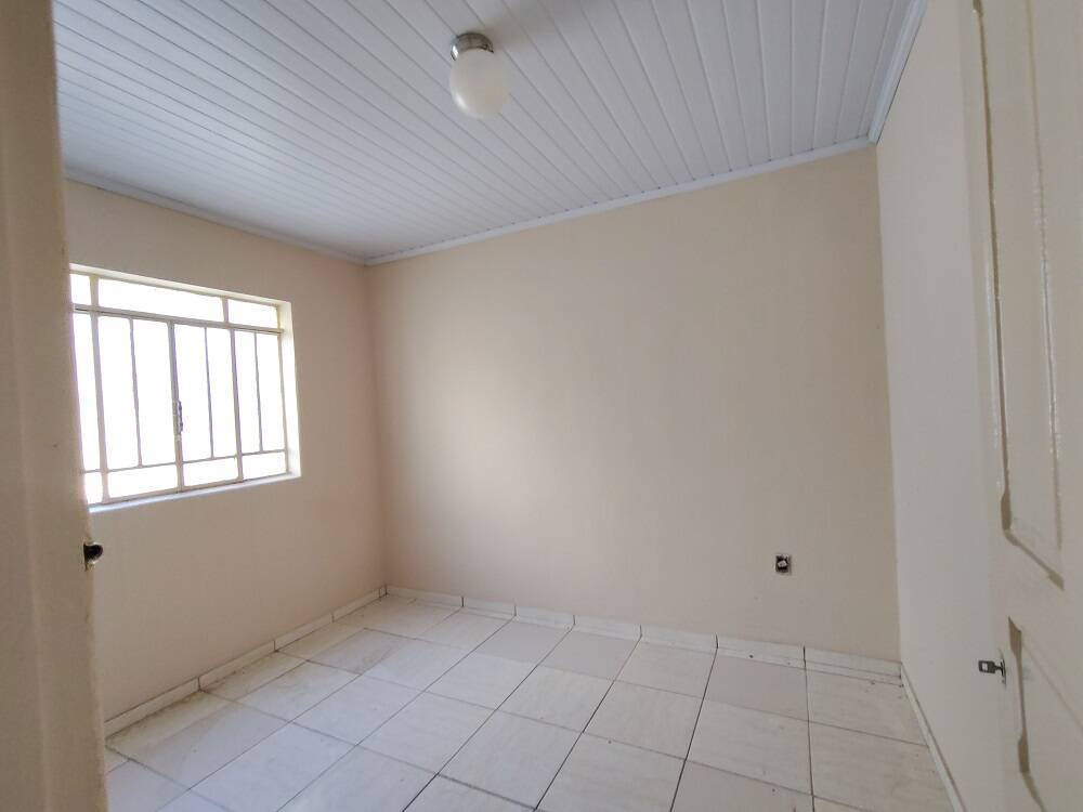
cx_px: 542
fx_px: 501
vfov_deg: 78.1
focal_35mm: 16
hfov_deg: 94.5
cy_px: 406
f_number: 2.2
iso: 575
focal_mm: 1.66
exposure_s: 1/25
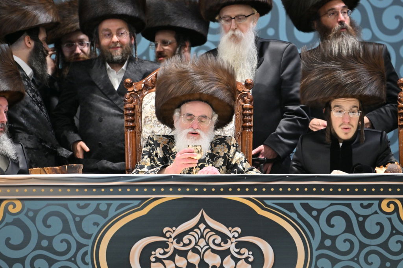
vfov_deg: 4.6
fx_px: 3357
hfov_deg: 6.9
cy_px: 134
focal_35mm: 300
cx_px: 202
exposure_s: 1/200
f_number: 2.8
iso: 500
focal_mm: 200
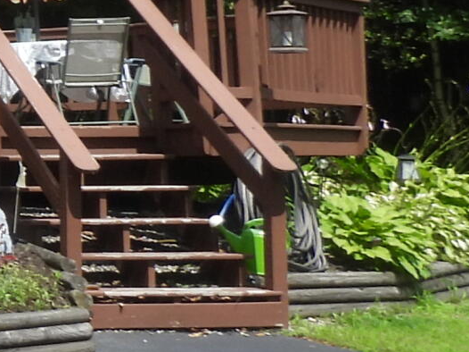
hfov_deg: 11.4
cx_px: -728
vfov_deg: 10.7
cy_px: -54
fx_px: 1855
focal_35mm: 137
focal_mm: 4.3
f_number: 5.6
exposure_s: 1/400
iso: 100
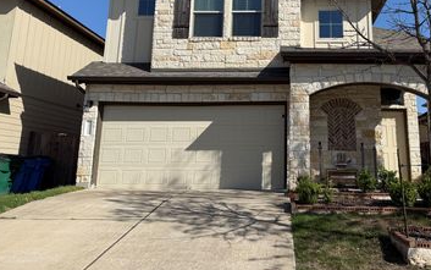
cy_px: 60
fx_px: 423
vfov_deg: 34.5
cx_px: 271
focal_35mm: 36
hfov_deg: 53.4
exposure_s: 1/6173
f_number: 1.78
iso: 80
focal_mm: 6.76
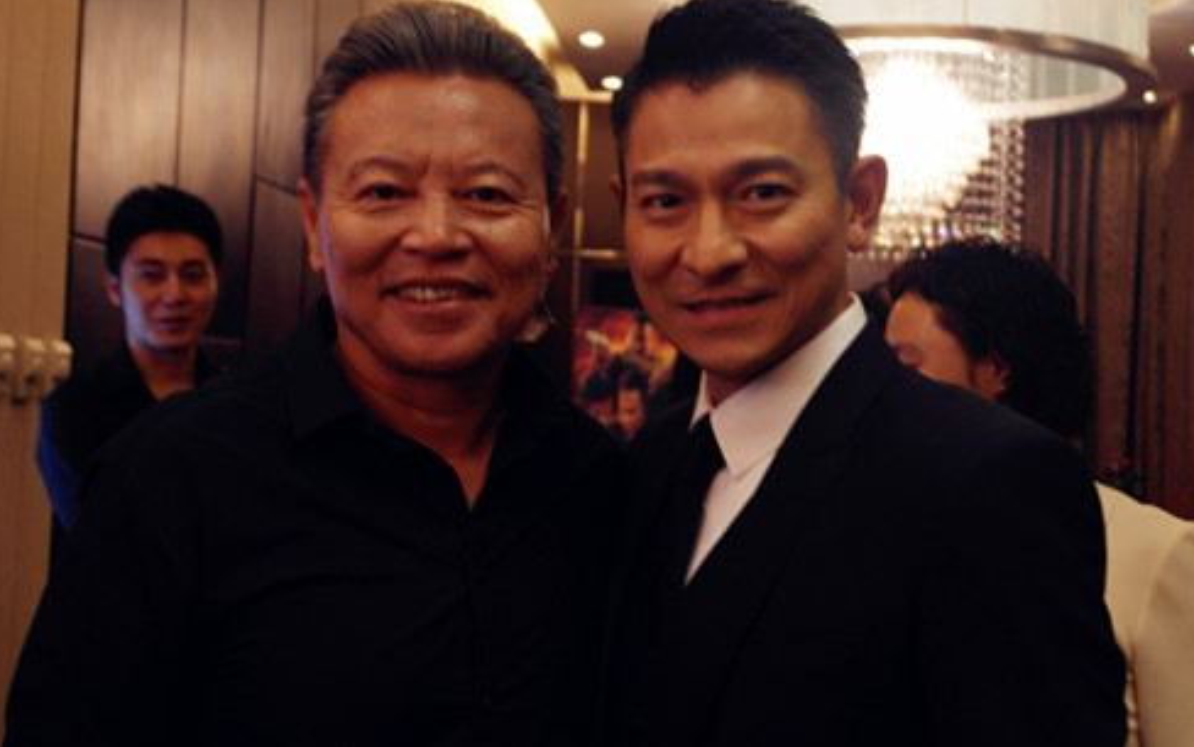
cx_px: 595
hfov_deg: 41.8
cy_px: 345
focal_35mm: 48
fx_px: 1562
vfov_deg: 26.9
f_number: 4.5
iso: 400
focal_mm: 30
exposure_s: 1/25
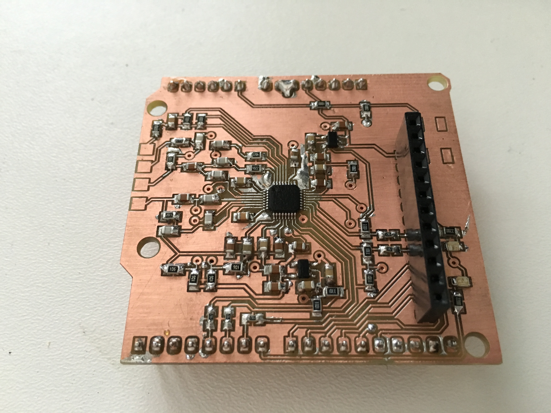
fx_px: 462
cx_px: 276
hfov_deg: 61.7
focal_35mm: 29
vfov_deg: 48.2
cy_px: 206
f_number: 2.2
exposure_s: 1/33
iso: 250
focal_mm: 4.15
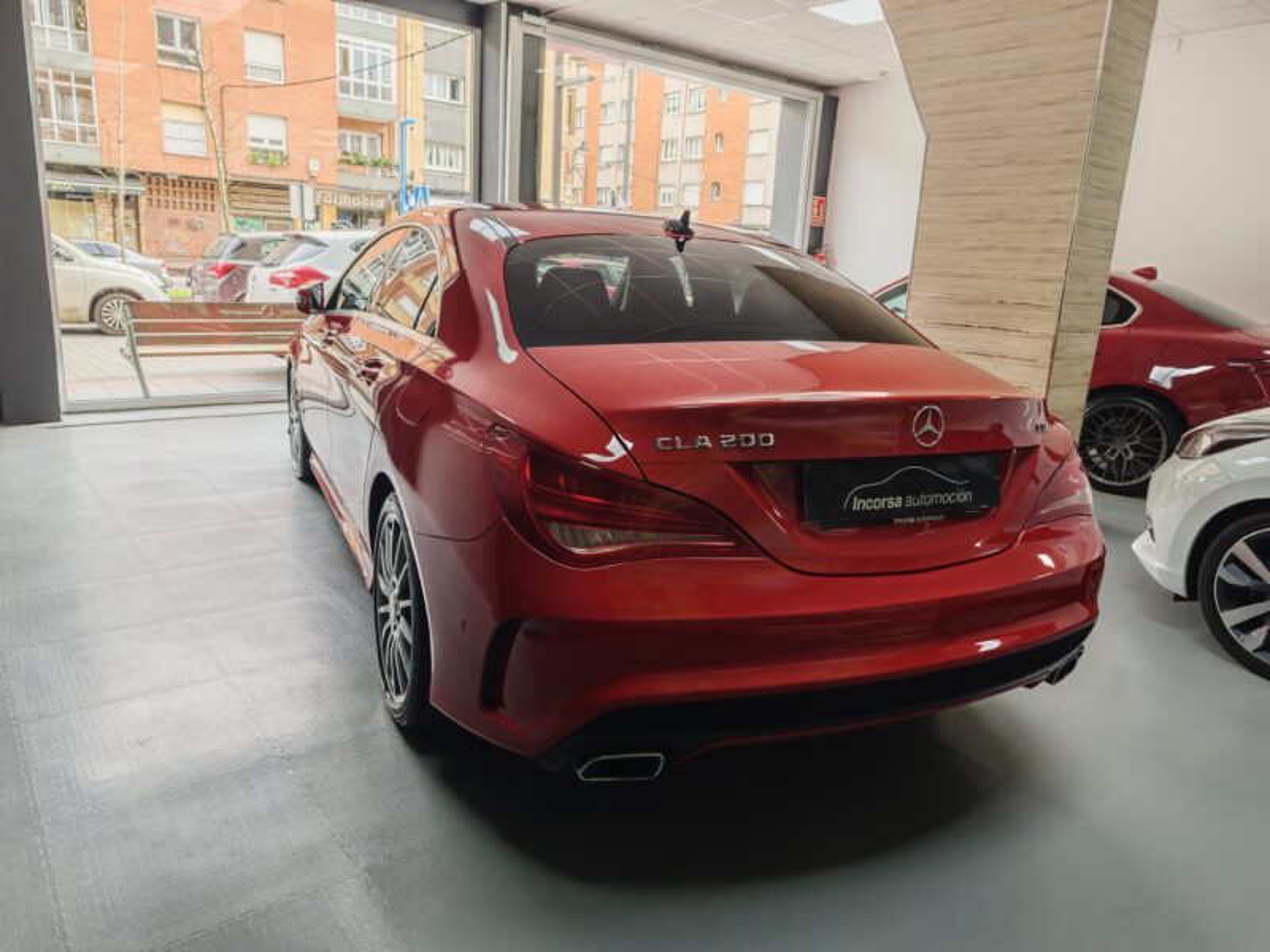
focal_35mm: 23
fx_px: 844
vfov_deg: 58.9
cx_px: 635
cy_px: 476
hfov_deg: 73.9
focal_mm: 6.55
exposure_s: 1/100
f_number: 1.62
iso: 320
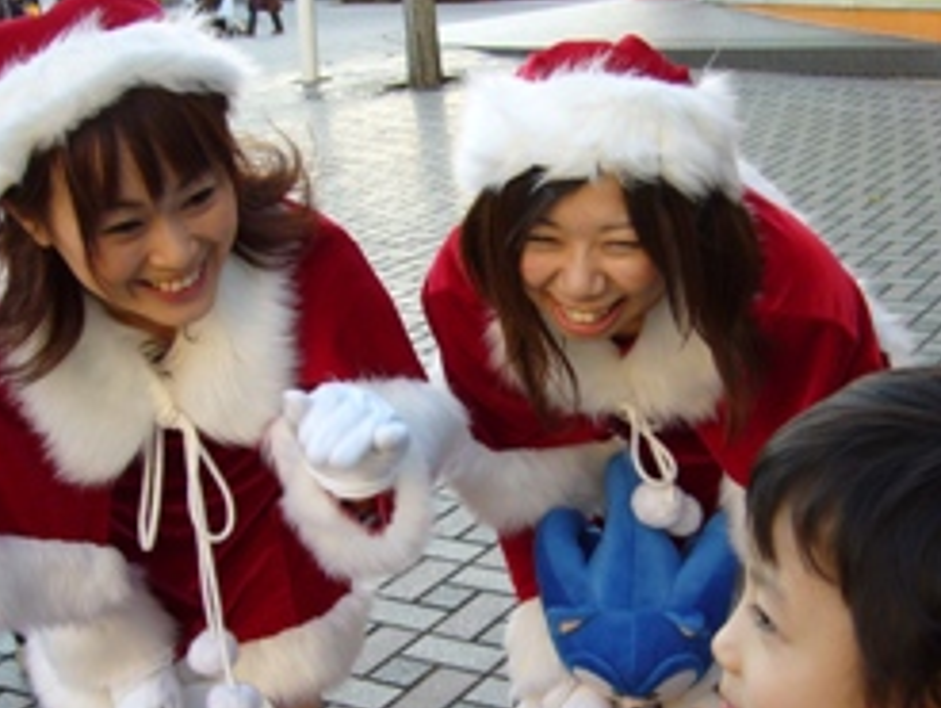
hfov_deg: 34.2
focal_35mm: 56
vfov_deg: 26.1
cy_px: 440
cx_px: 570
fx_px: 1524
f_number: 2.8
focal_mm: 5.8
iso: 80
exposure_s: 1/100
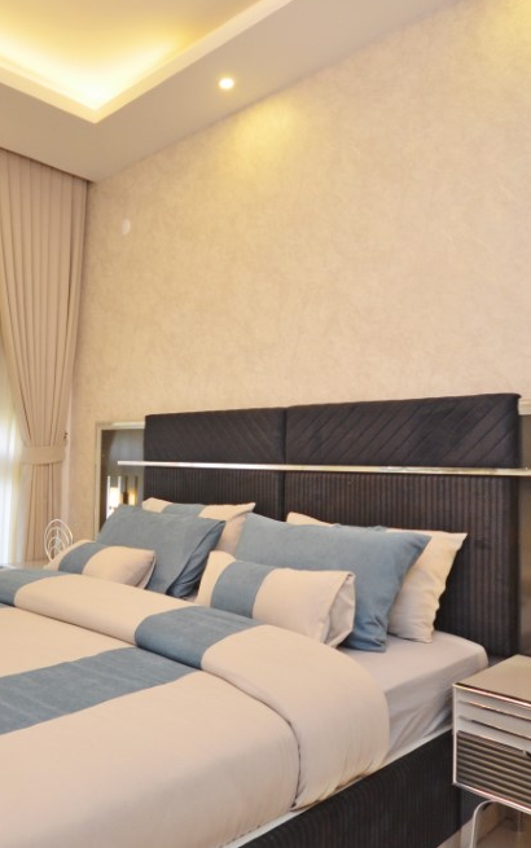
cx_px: 158
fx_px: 624
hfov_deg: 45.0
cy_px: 418
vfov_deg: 68.4
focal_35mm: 27
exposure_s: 1/60
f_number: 4
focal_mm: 10
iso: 500
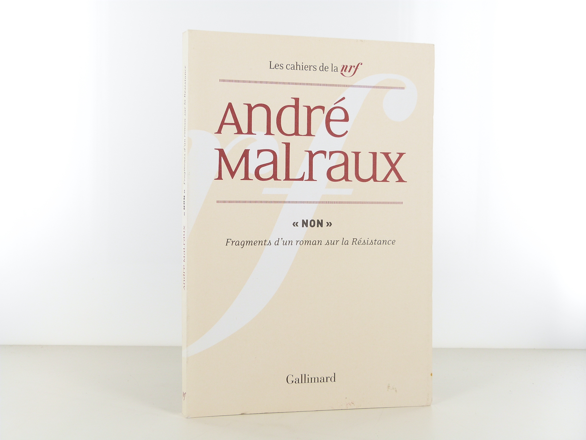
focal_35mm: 46
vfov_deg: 31.5
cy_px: 220
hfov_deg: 41.2
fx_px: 779
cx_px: 293
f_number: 3.2
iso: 125
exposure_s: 1/60
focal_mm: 8.3
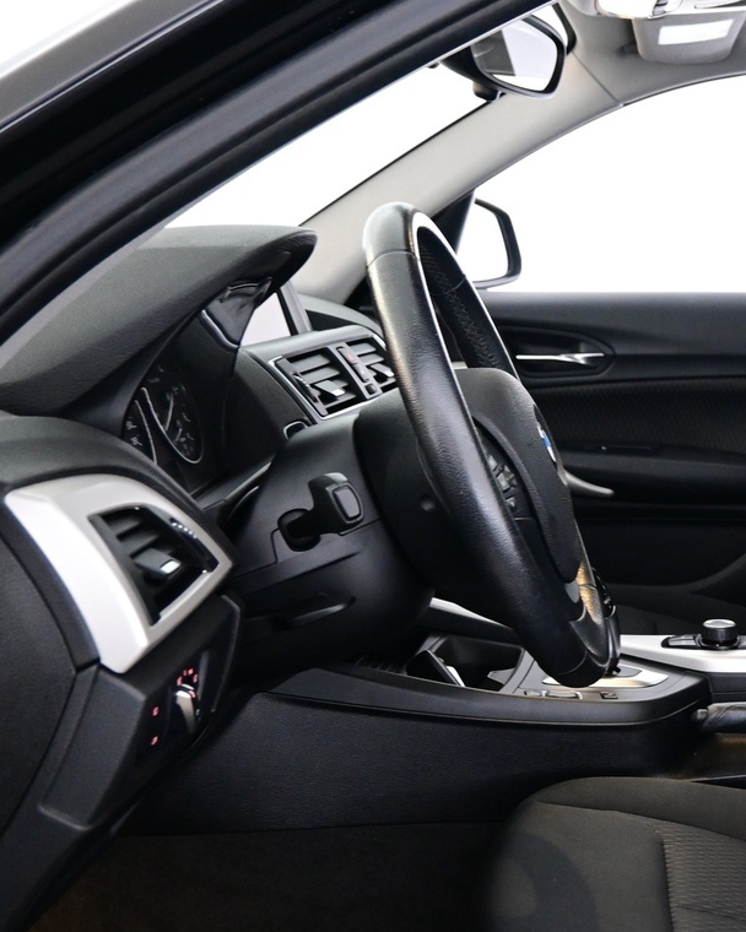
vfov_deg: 38.1
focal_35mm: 48
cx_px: 871
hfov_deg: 27.9
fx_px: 1325
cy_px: 660
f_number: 3.5
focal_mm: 16
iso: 2000
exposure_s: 1/25
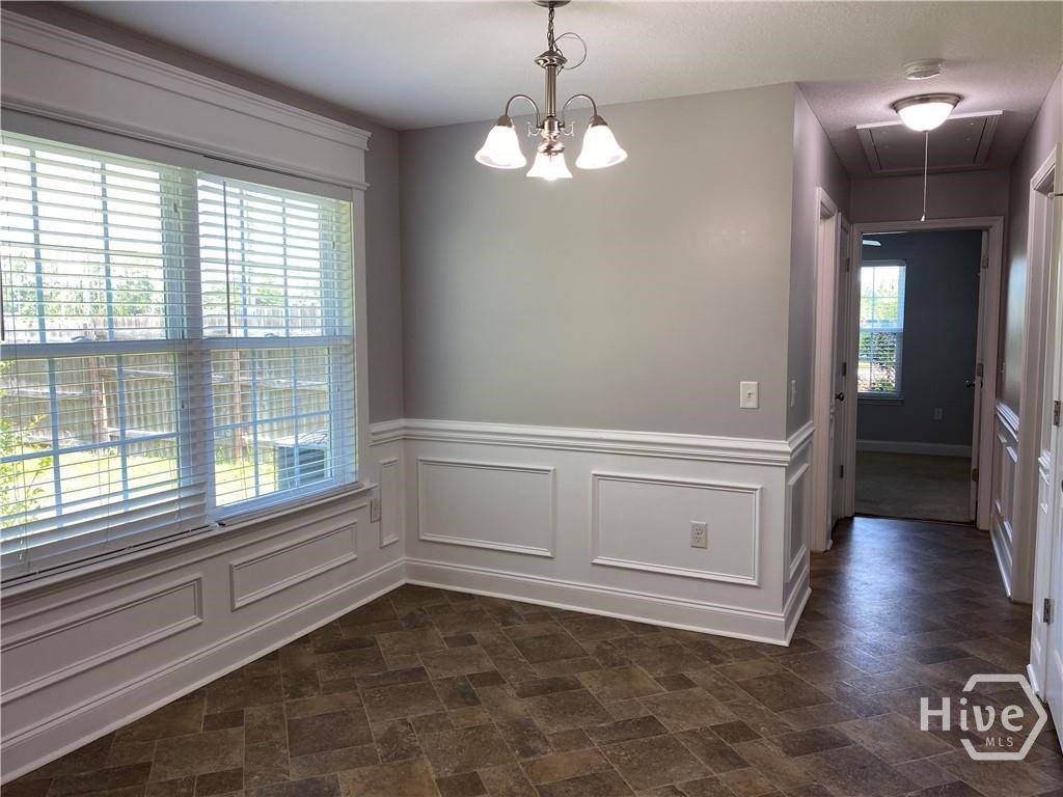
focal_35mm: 26
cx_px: 532
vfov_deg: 53.1
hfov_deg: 67.3
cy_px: 398
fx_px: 798
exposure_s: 1/120
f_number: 1.8
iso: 50
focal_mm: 4.25
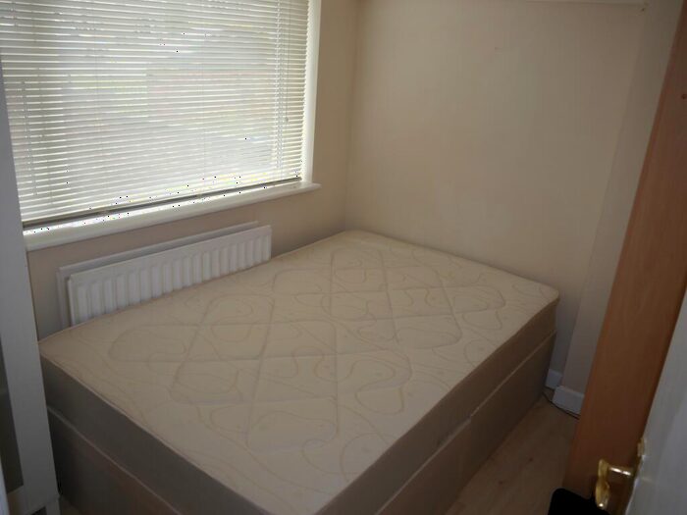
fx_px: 595
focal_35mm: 30
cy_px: 258
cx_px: 344
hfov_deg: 60.0
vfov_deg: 46.8
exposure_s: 1/60
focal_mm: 15
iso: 250
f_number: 3.6
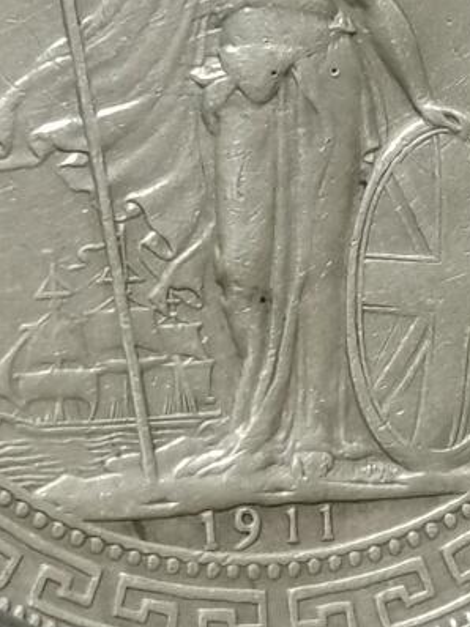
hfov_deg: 6.2
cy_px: -260
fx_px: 4349
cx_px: 219
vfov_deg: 8.1
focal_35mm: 240
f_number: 1.8
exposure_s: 1/100
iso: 64
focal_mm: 5.58
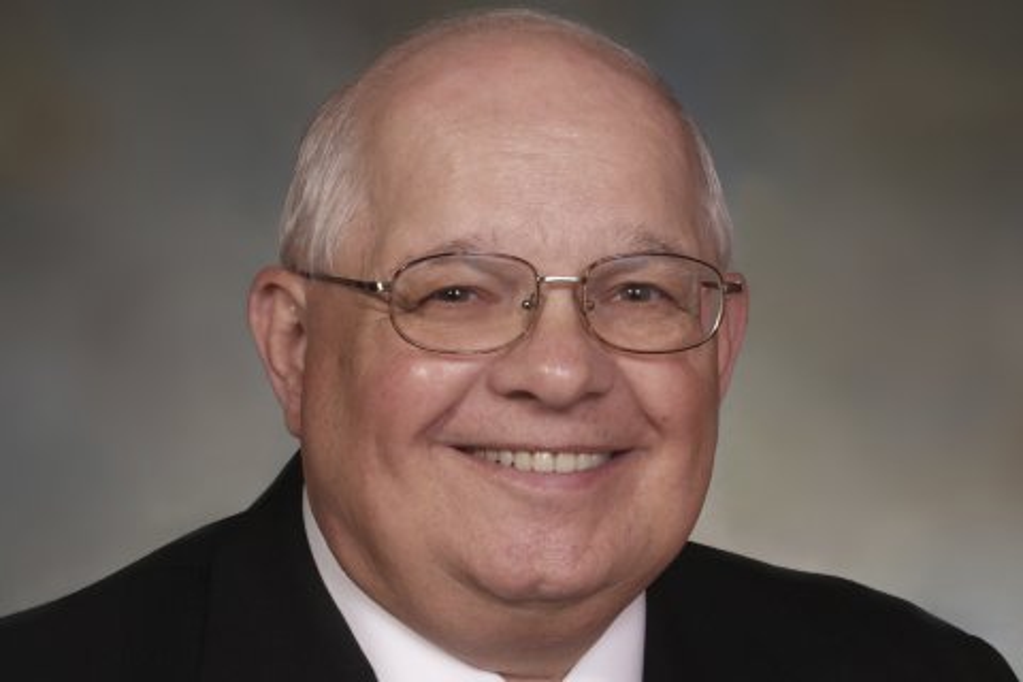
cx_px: 512
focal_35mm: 50
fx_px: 1421
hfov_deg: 39.6
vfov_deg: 27.0
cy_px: 341
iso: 400
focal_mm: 50
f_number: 2
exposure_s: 1/100
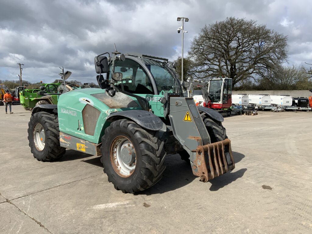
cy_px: 117
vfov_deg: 48.2
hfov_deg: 61.7
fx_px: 261
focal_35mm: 29
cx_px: 156
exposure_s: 1/2538
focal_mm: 3
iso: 20
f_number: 1.8
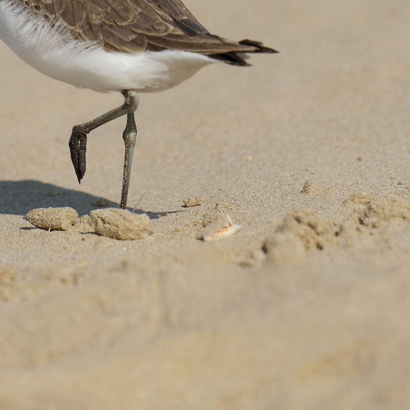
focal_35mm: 1163
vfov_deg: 1.5
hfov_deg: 1.5
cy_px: 100
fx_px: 15584
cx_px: -31
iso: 320
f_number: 8
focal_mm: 600
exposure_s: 1/2000
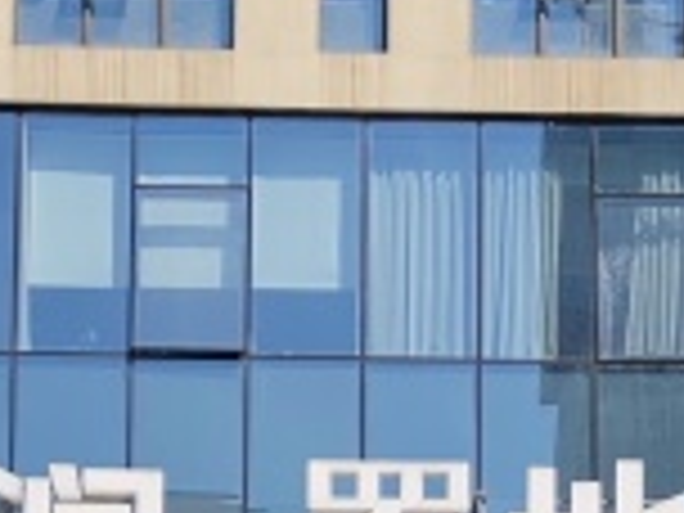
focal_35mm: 137
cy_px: 1233
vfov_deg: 9.6
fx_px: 2707
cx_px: 346
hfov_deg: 14.4
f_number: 1.8
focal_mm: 4.75
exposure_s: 1/2273
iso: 50
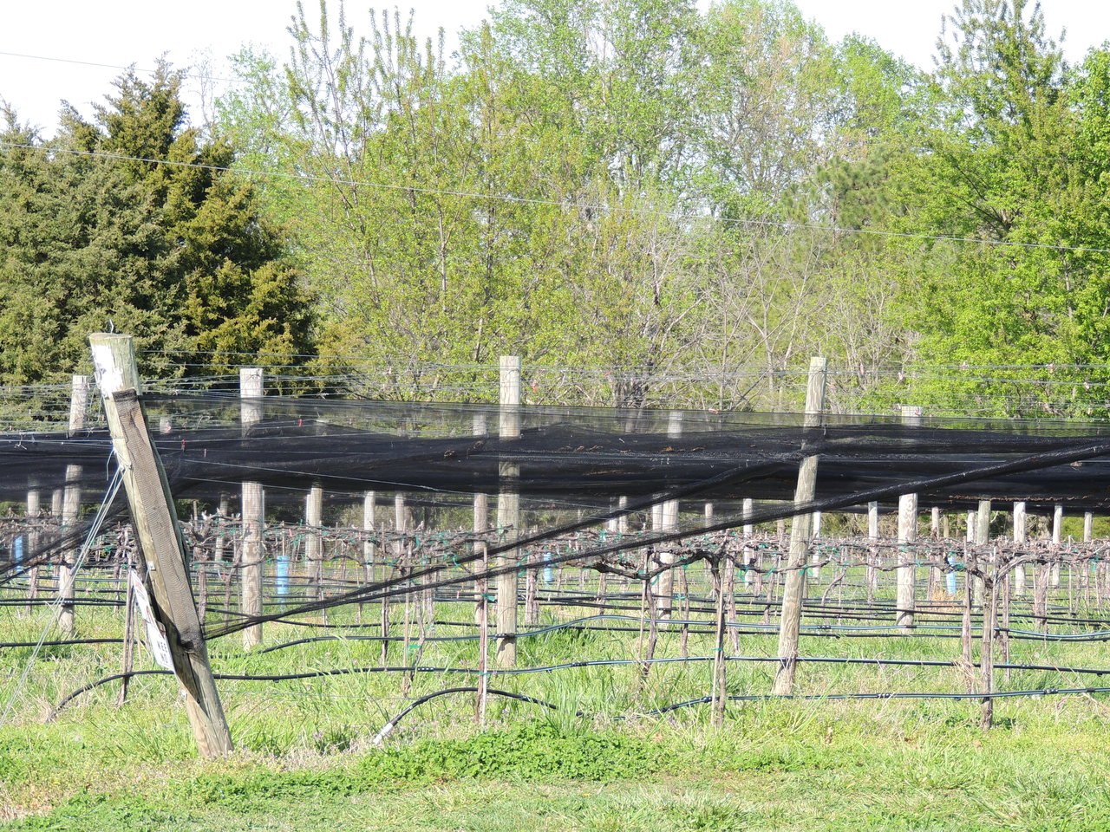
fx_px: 5451
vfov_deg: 8.7
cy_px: 416
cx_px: 555
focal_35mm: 170
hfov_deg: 11.6
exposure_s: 1/250
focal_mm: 30.3
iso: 100
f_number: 4.5
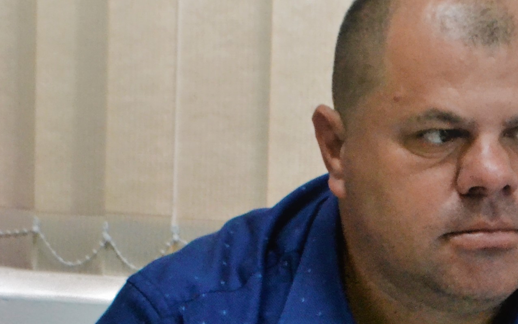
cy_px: 421
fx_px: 3078
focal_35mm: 218
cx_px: 277
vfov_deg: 6.0
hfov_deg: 9.6
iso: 3200
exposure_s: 1/125
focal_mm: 52
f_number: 5.6
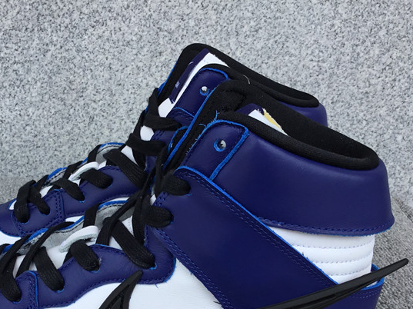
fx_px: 620
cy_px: 254
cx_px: 138
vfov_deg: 27.4
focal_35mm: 52
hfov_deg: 36.5
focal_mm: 3.3
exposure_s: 1/321
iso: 25
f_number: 2.4
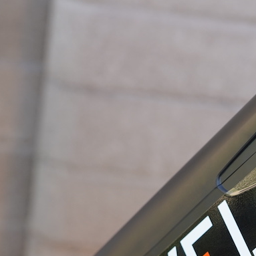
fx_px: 1305
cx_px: 233
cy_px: 232
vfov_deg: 11.1
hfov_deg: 11.1
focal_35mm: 156
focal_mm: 55
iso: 320
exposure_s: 1/160
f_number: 5
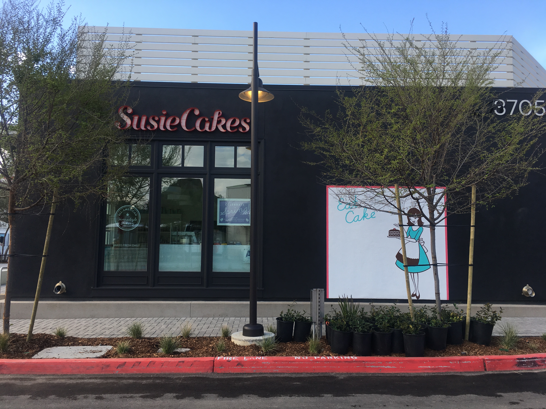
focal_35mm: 29
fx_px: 457
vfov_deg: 48.2
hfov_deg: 61.7
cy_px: 204
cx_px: 273
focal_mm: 4.15
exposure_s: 1/379
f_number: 2.2
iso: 25
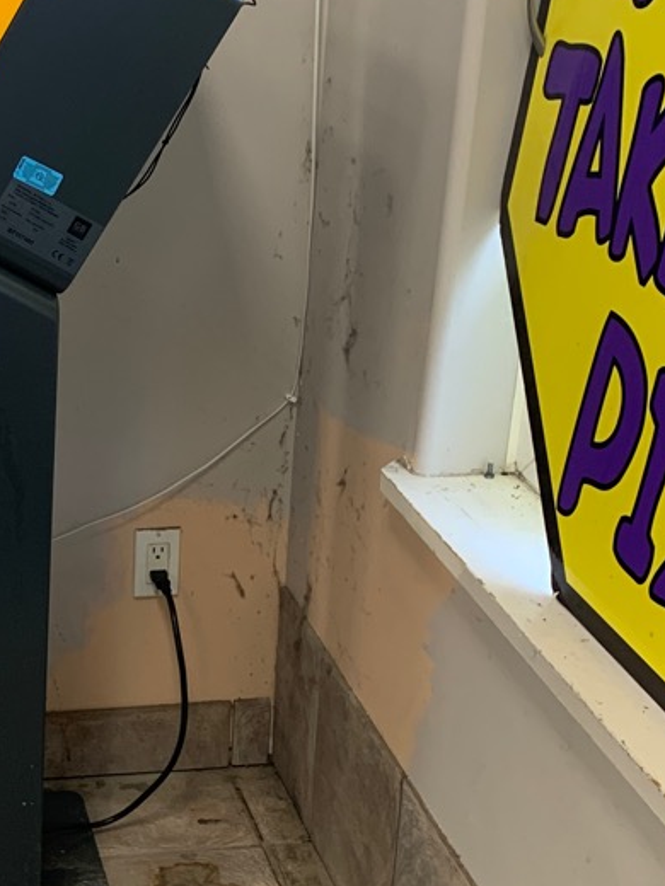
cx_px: -73
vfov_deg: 30.2
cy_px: 492
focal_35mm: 64
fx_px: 1639
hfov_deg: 21.7
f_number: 1.8
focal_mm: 4.25
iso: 125
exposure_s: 1/60
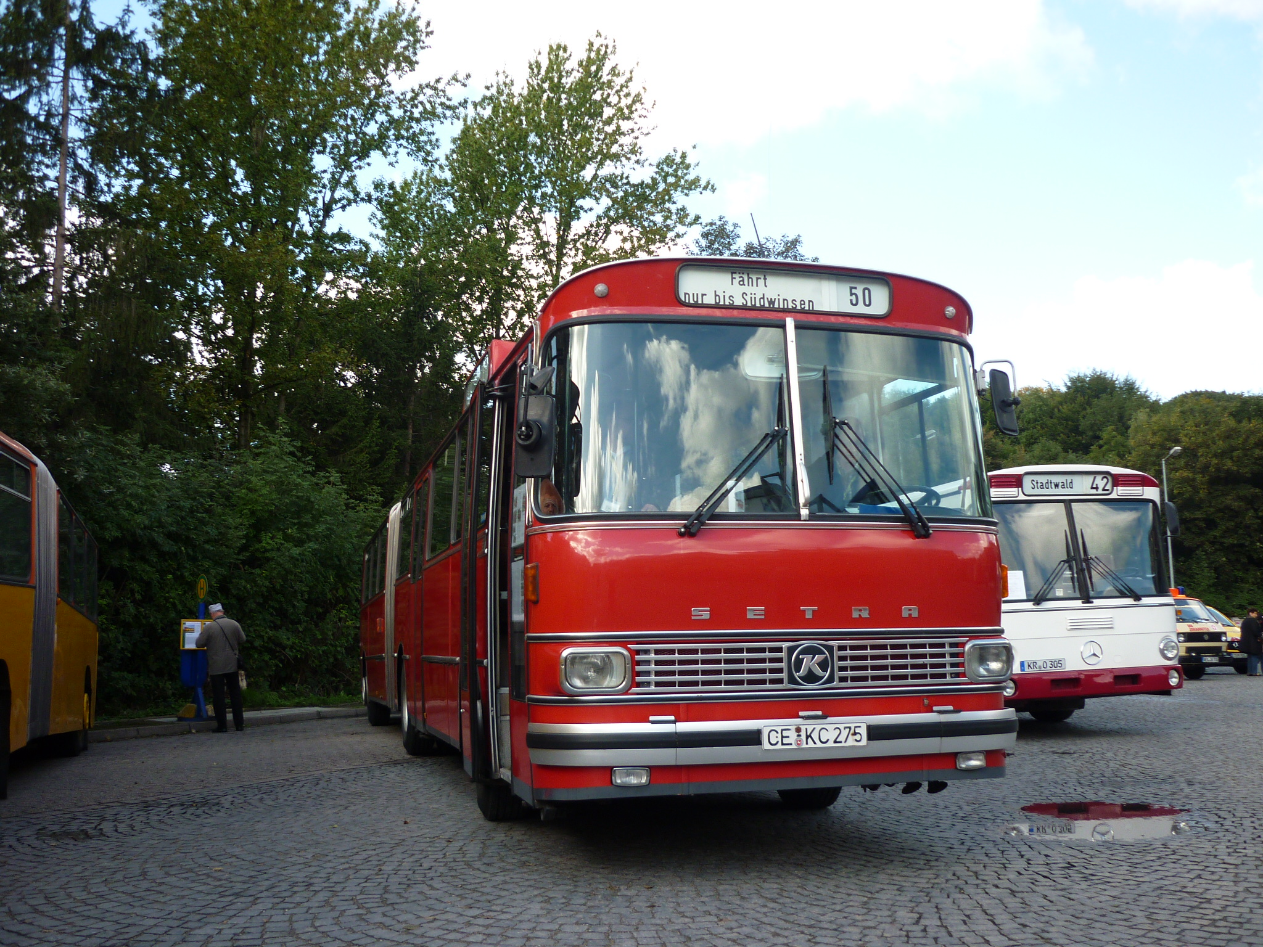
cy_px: 474
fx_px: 1204
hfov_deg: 55.4
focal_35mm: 33
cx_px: 632
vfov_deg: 42.9
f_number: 2.8
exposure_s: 1/250
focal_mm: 5.5
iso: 80
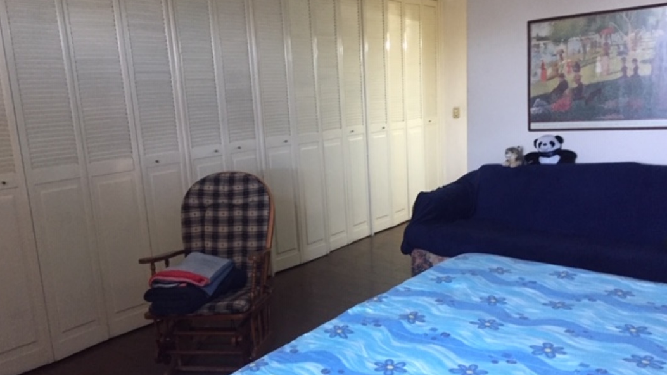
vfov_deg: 36.6
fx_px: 566
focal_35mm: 32
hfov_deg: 61.0
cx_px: 331
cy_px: 205
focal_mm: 4.15
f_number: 2.2
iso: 250
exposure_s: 1/20
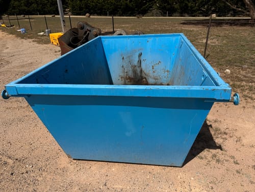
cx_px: 128
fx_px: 177
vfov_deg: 56.8
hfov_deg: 71.6
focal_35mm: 24
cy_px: 96
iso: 80
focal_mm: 6.76
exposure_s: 1/10309
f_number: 1.78
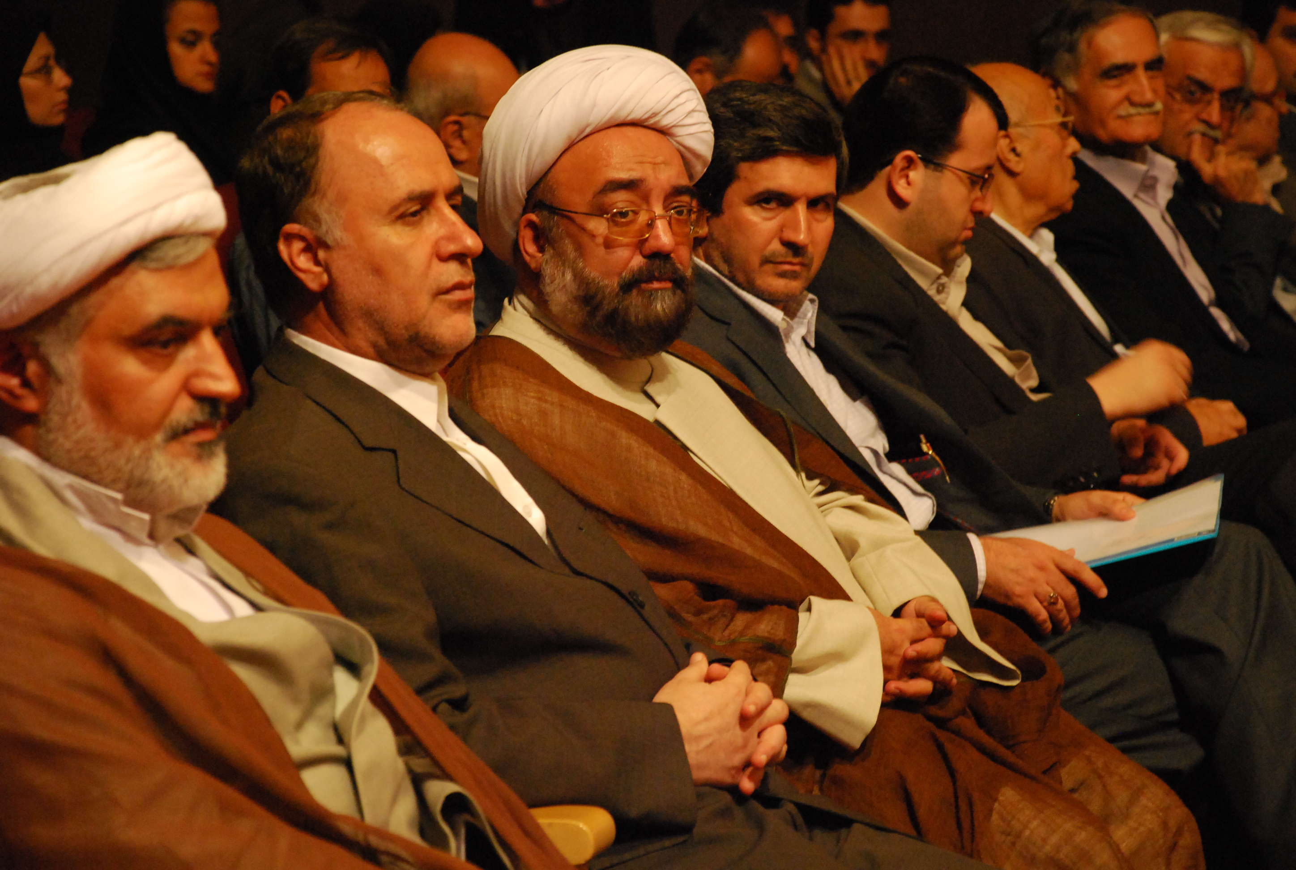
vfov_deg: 9.7
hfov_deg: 14.4
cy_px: 435
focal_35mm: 142
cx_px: 648
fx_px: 5141
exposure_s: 1/40
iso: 1600
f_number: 5.6
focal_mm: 95
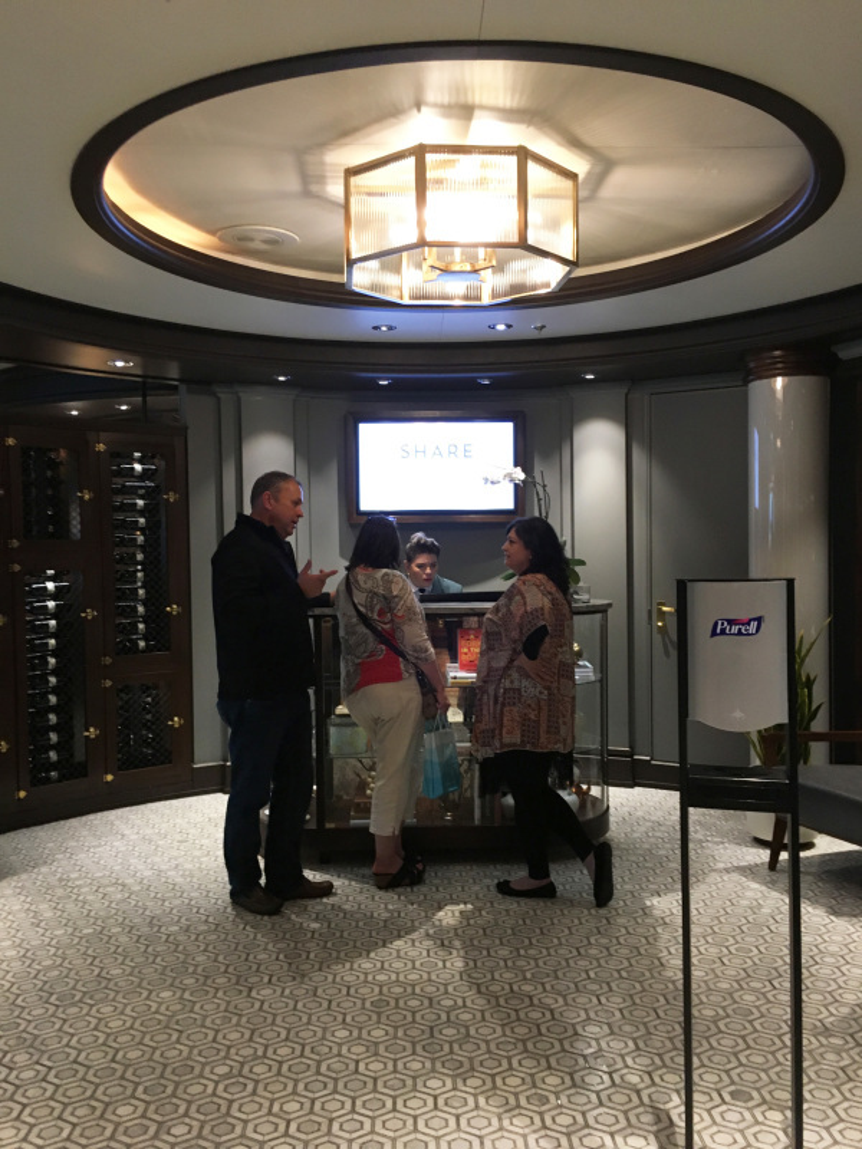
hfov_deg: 48.2
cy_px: 574
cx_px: 431
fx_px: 963
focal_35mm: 29
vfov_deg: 61.7
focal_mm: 4.15
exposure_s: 1/30
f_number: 2.2
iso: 125
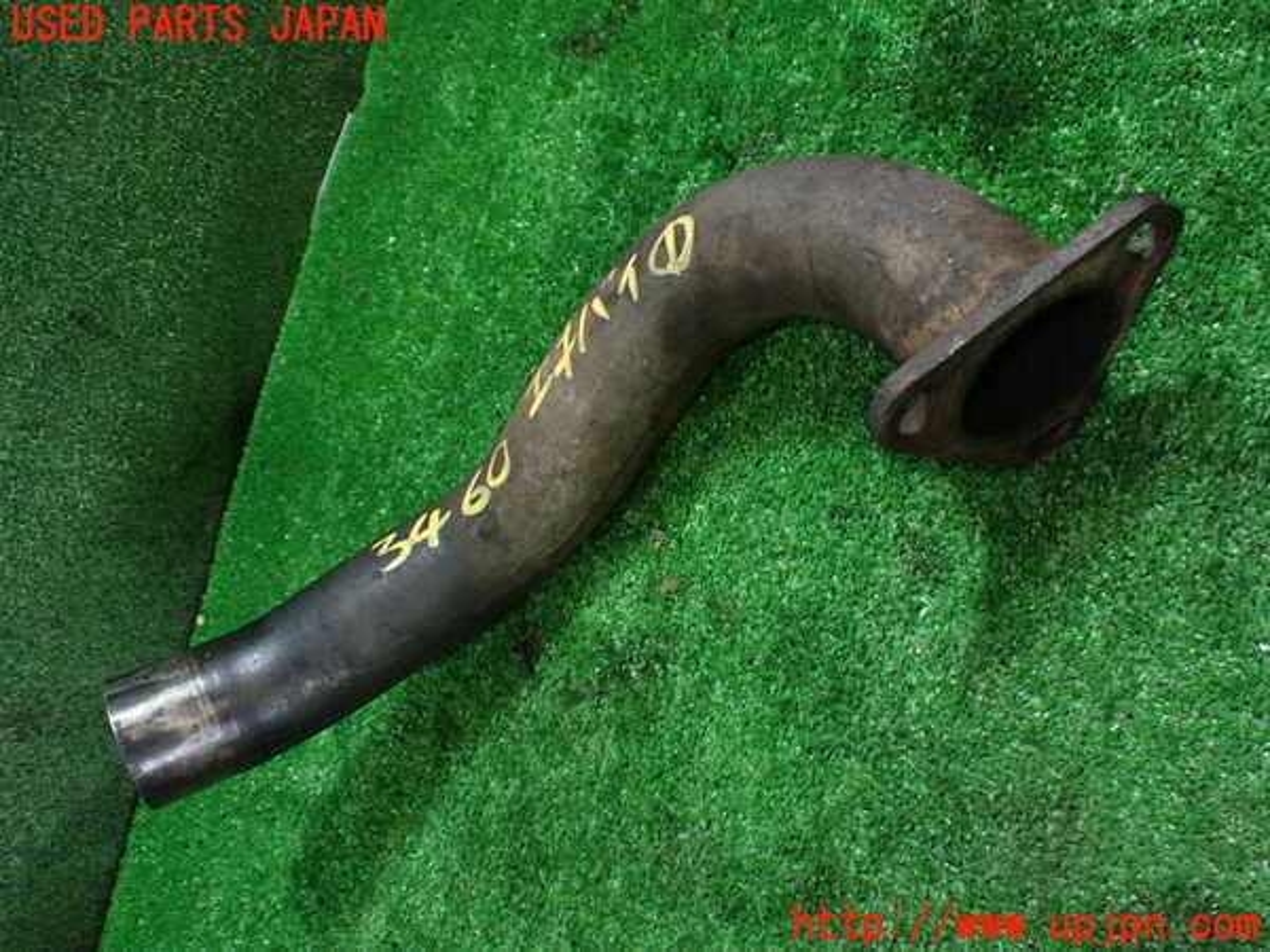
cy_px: 476
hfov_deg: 60.0
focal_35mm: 30
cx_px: 635
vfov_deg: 46.8
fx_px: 1101
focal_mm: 5.4
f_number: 2.3
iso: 800
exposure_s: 1/100
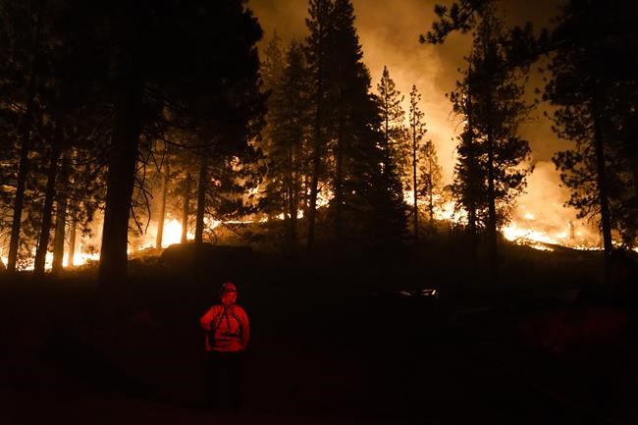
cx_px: 319
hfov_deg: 54.4
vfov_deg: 37.8
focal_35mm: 35
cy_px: 212
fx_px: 620
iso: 10000
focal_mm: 35
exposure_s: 1/200
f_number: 2.8
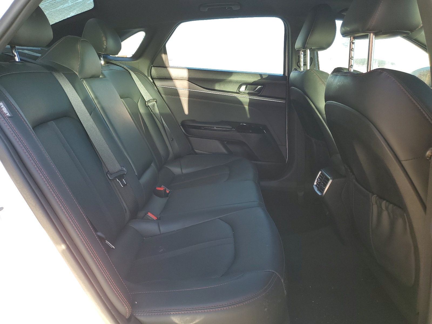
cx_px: 216
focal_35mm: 26
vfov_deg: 53.1
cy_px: 162
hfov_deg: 67.3
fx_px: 324
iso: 50
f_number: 1.5
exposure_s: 1/120
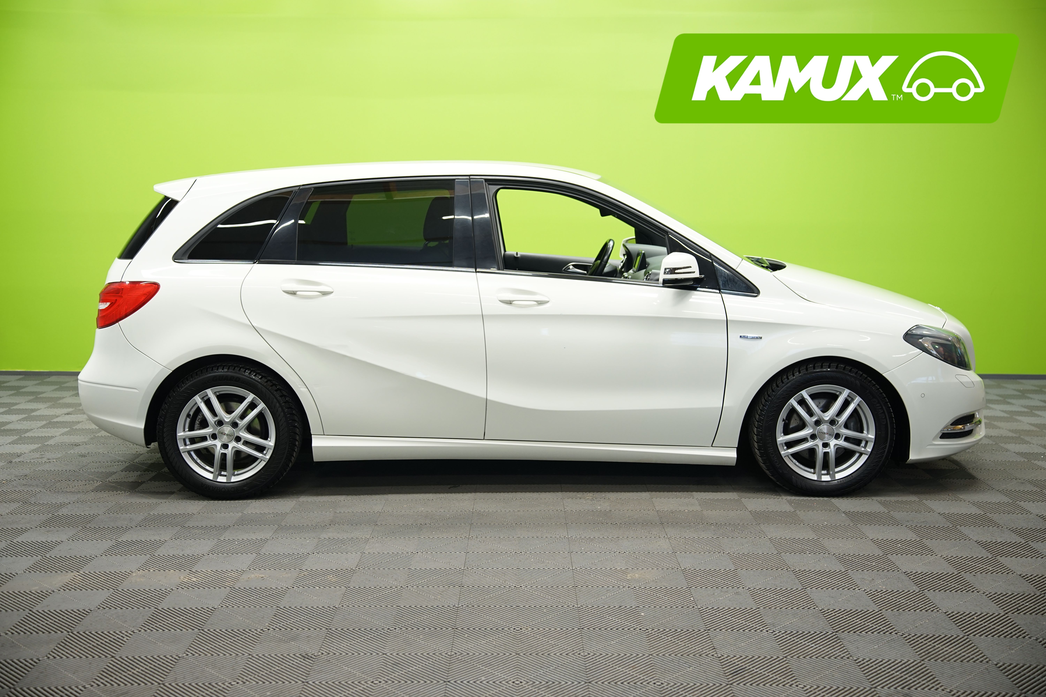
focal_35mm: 40
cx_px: 523
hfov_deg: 48.5
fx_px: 1162
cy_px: 348
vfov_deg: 33.4
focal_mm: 40
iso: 500
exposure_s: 1/40
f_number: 2.8
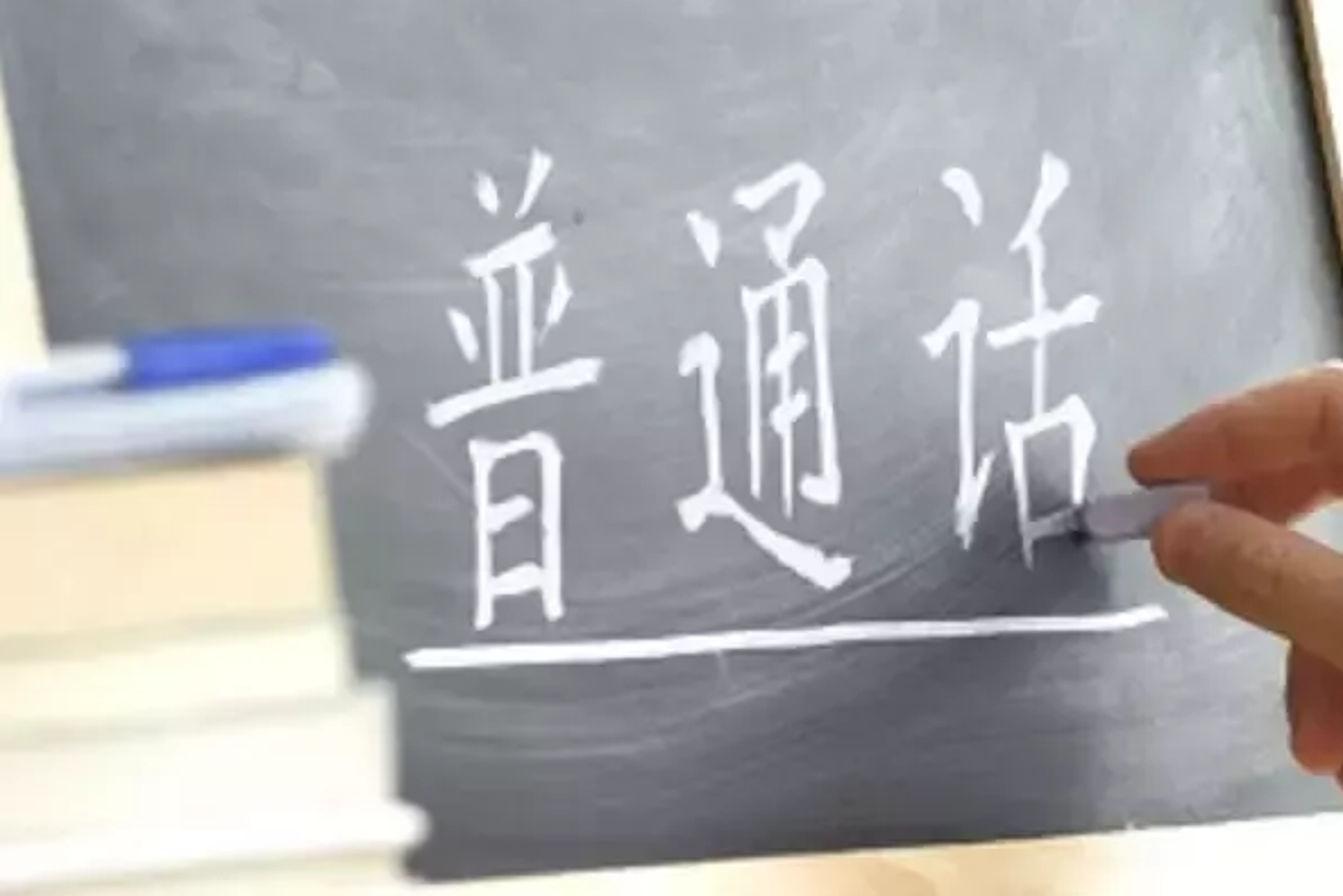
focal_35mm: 266
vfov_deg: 5.2
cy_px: 447
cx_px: 678
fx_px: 9907
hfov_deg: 7.8
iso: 200
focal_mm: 175
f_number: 8
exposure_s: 1/2.5
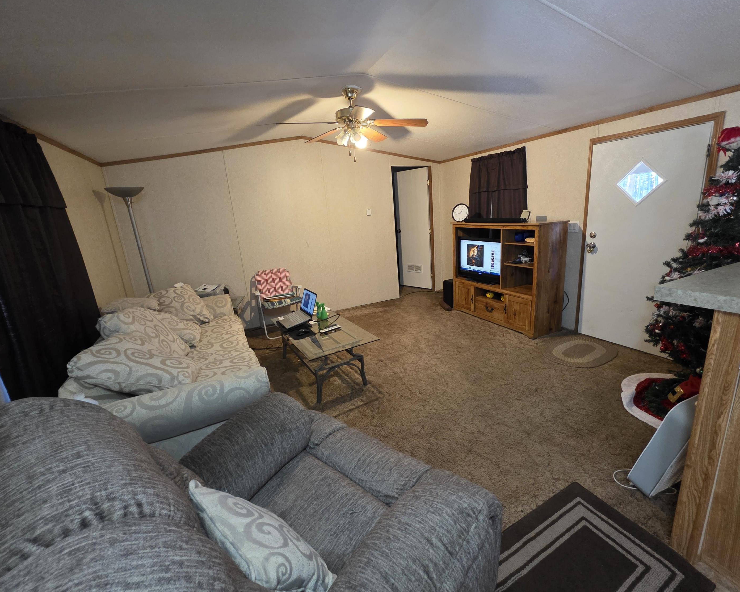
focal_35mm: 14
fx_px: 307
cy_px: 290
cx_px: 381
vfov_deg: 88.0
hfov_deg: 100.7
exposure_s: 1/60
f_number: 1.9
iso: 640
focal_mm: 2.2
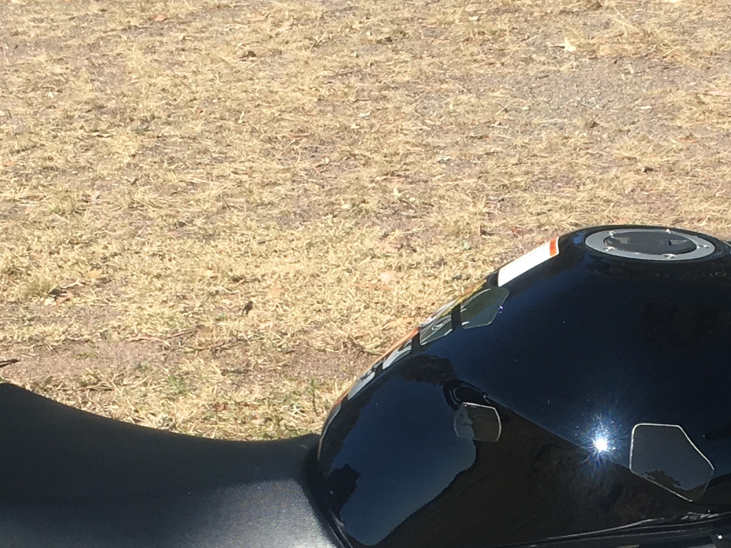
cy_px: 625
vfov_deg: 13.2
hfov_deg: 17.8
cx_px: 539
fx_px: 2323
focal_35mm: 110
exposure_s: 1/845
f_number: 2.2
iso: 25
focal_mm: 4.15
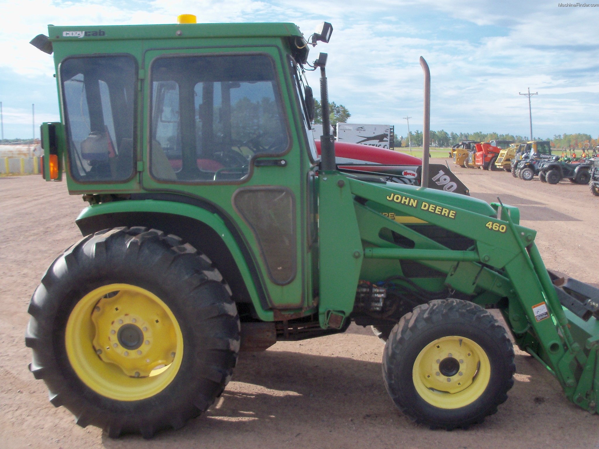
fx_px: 606
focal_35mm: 35
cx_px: 300
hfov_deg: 52.6
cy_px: 224
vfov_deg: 40.7
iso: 160
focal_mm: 6.3
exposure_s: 1/640
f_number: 3
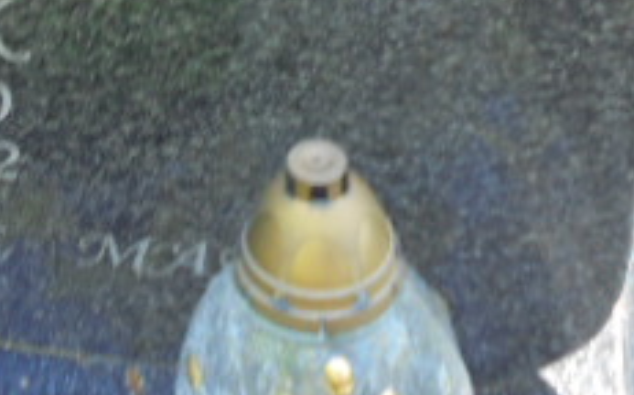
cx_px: 69
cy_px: -217
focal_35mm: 100
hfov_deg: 20.4
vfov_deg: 12.4
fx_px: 1727
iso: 100
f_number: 4
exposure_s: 1/30
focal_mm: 6.1
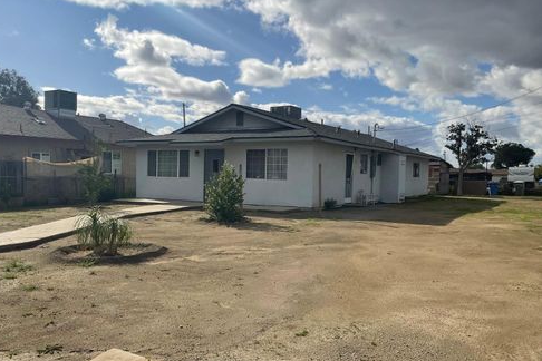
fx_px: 467
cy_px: 188
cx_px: 264
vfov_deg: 42.3
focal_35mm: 31
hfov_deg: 60.3
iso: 20
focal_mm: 3
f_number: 1.8
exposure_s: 1/4785
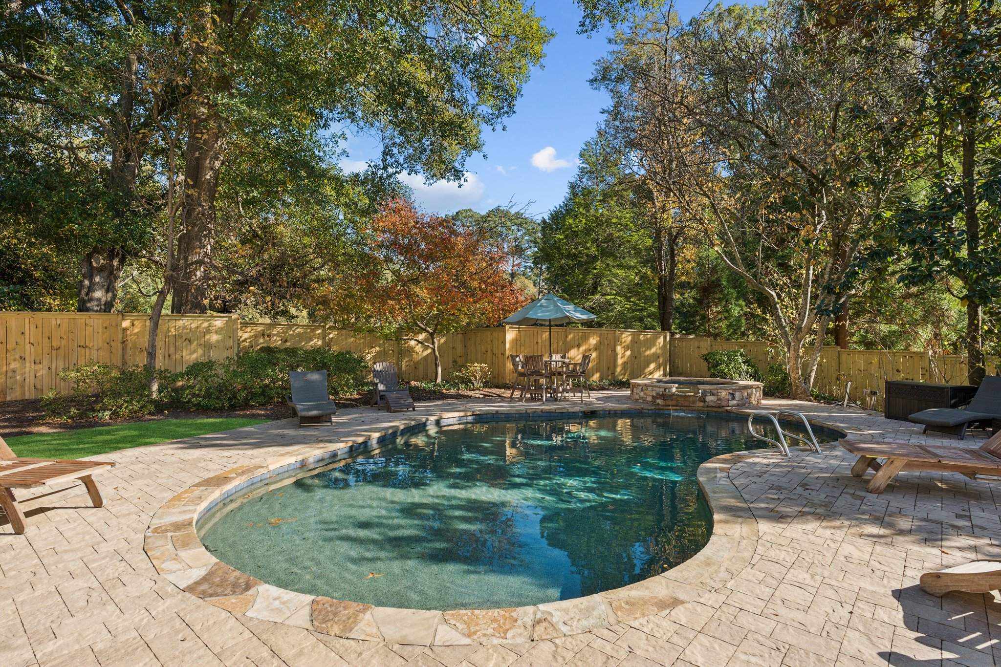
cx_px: 500
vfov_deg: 64.5
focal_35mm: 19
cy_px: 334
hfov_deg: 86.9
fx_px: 528
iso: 100
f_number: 8
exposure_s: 1/30
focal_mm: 19
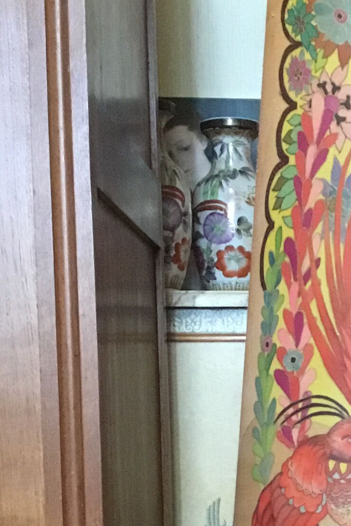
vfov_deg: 20.8
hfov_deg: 13.9
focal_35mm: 95
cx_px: 437
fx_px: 1389
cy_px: 517
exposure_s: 1/17
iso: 320
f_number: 2.4
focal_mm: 3.3
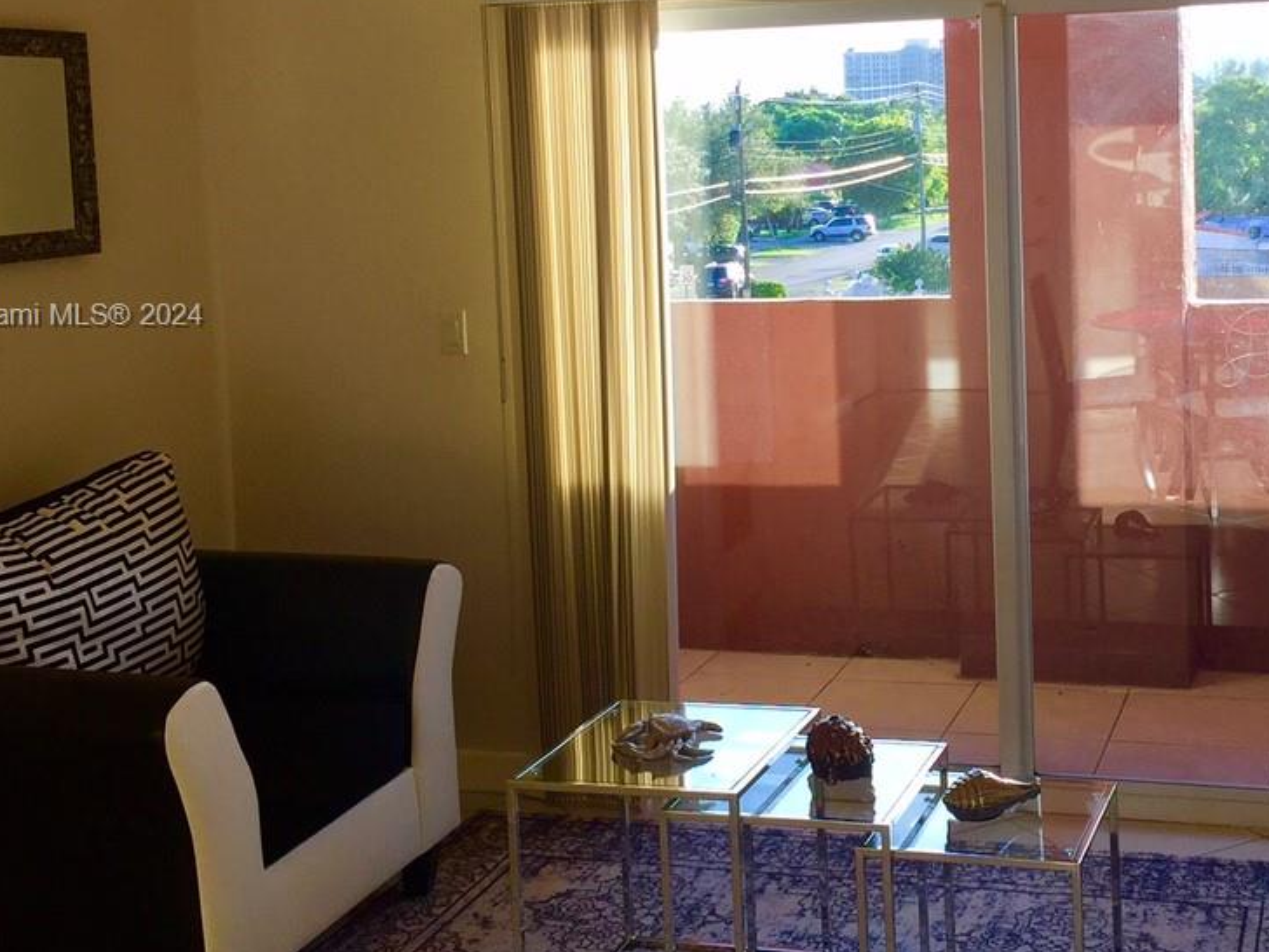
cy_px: 319
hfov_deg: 36.9
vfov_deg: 28.4
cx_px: 887
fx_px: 1870
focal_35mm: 51
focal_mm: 4.15
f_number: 2.2
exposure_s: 1/225
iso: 32
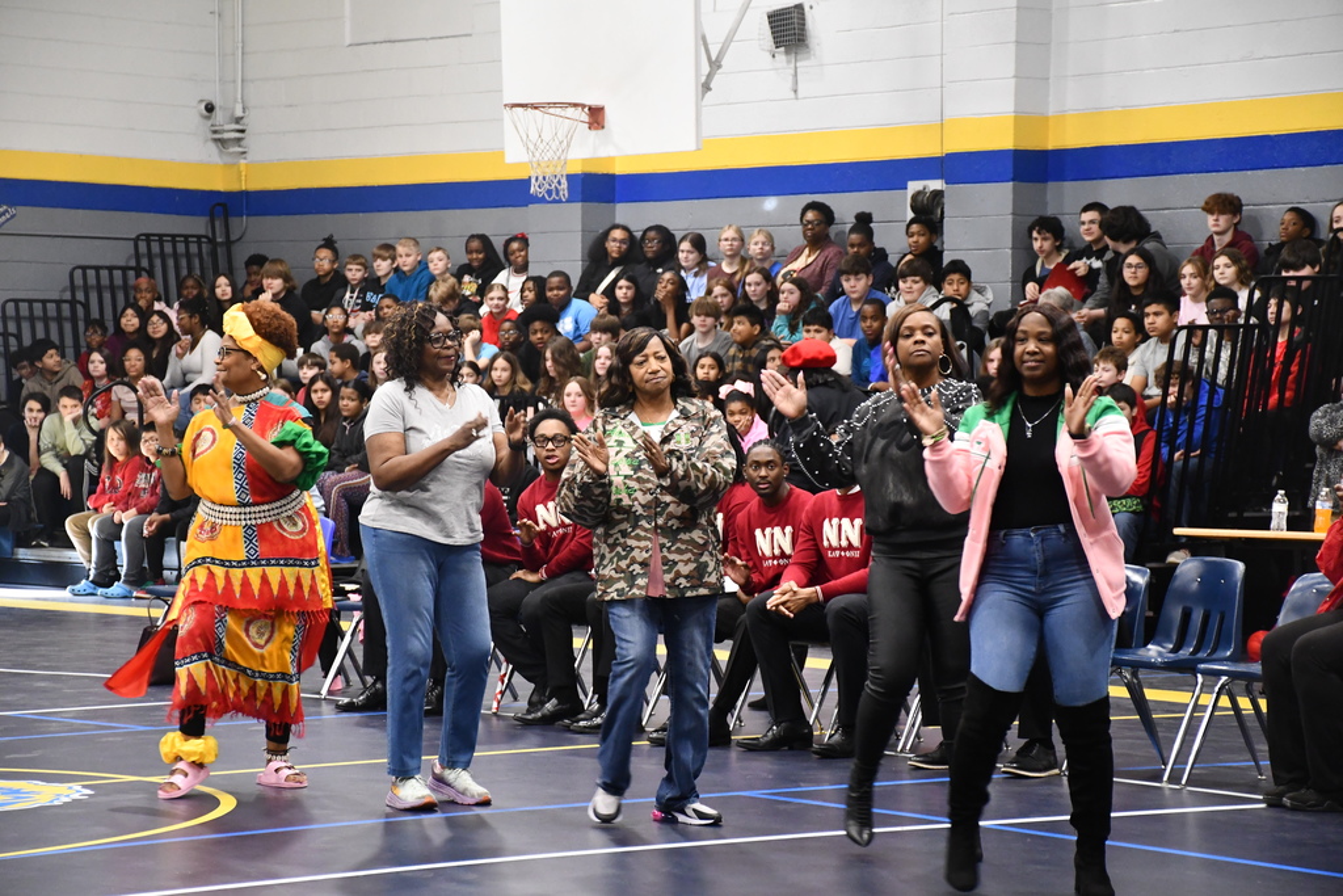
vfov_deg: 12.2
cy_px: 448
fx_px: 4179
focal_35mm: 112
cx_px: 672
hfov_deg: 18.3
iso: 3200
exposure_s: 1/100
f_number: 5
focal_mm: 75
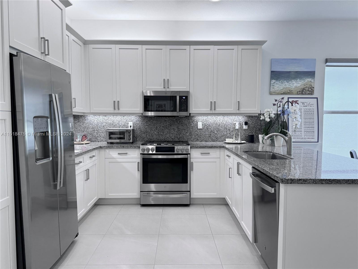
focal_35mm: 24
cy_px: 134
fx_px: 248
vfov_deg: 56.8
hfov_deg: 71.6
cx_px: 179
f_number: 1.78
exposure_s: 1/120
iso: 100
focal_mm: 6.86
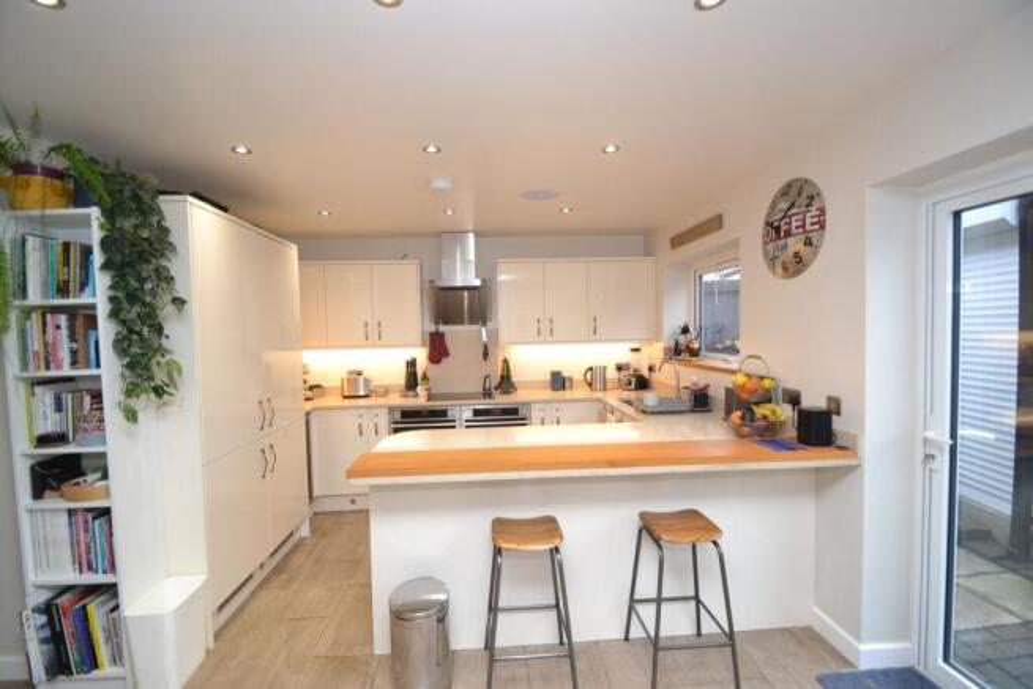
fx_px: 430
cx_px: 516
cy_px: 344
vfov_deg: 77.4
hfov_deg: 100.4
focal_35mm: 15
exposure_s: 1/60
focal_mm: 10
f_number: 3.5
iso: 500
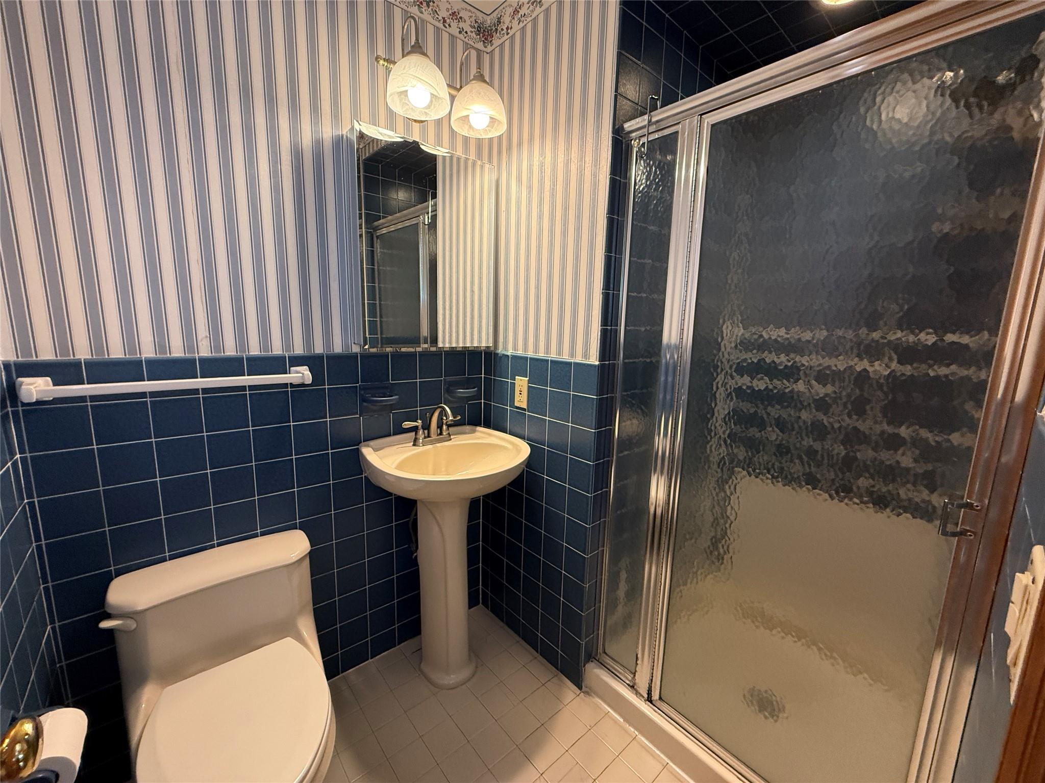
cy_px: 392
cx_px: 522
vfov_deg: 85.7
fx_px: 423
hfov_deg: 102.1
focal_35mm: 14
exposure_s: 1/120
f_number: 2.2
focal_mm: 2.22
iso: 320
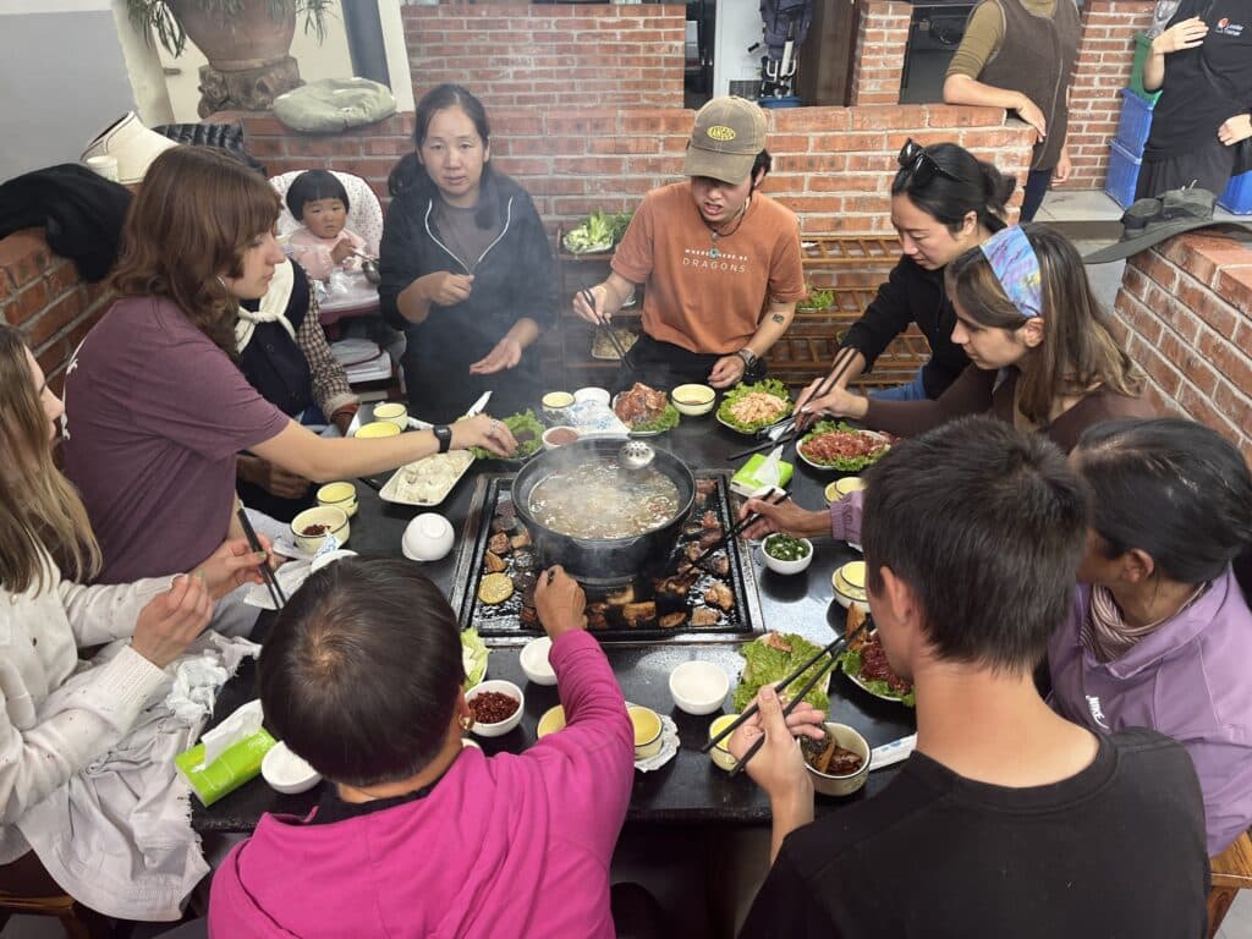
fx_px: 940
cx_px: 626
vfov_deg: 53.1
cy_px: 470
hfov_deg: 67.3
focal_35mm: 26
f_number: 1.6
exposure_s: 1/119
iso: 125
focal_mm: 5.1
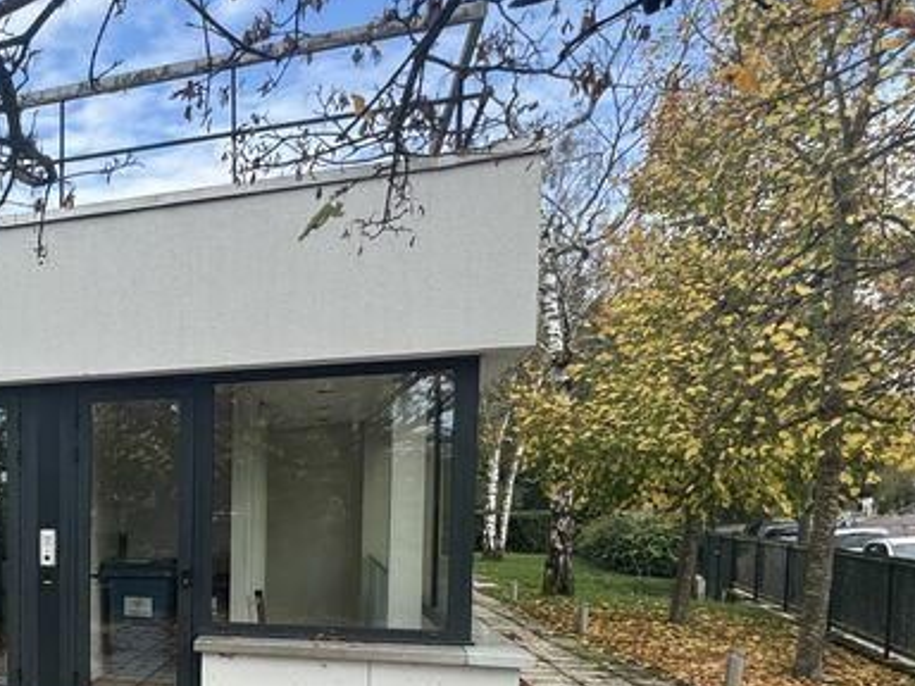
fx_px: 925
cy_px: 576
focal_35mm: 35
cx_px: -74
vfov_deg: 38.7
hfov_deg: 42.3
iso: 40
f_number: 2.2
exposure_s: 1/600
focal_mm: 2.22
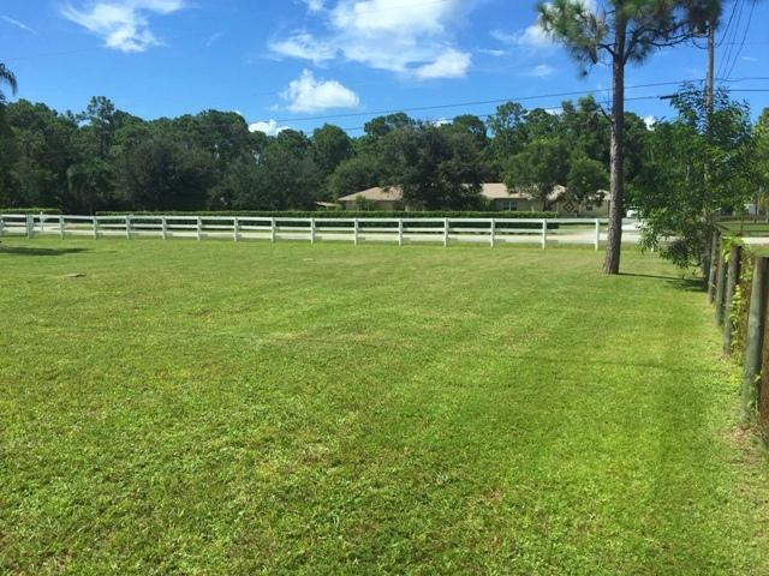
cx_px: 384
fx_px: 644
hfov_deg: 61.7
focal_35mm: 29
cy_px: 288
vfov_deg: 48.2
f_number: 2.2
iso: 32
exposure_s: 1/2198
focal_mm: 4.15
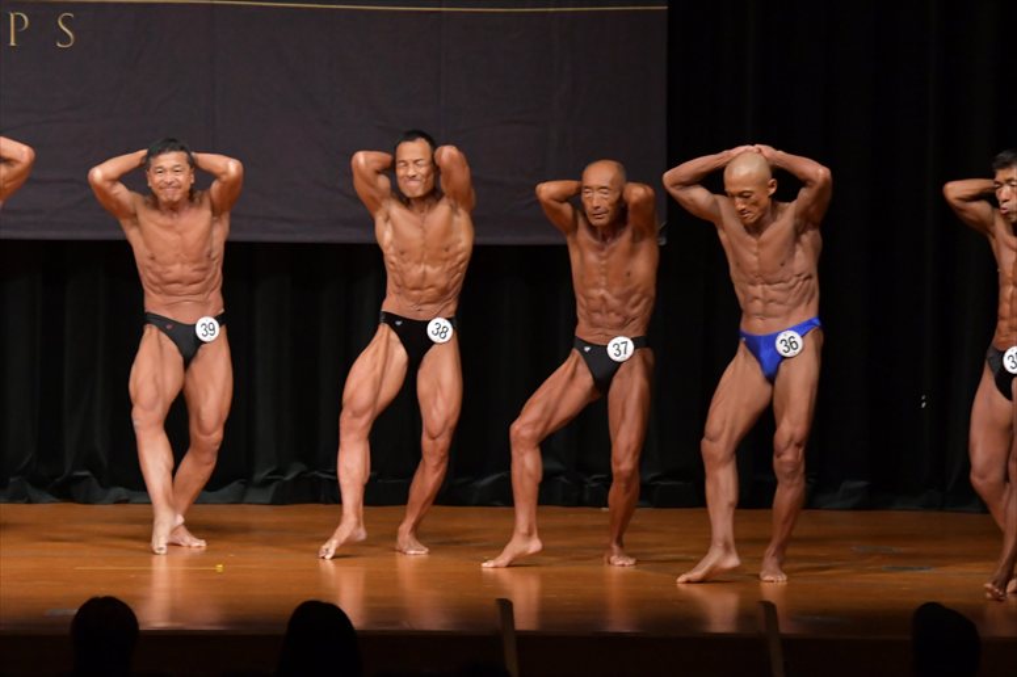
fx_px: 6127
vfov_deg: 6.3
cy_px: 338
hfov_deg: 9.5
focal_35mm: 217
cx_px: 508
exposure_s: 1/400
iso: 5000
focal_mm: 145
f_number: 5.6
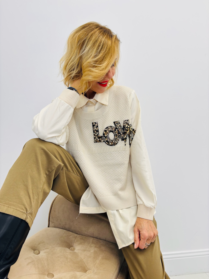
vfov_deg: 67.3
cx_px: 104
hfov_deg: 53.1
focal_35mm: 26
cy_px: 140
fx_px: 209
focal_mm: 5.96
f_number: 1.6
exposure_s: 1/162
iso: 40
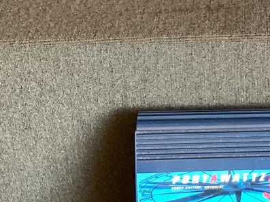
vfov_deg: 12.5
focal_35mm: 118
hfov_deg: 16.1
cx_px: 319
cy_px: 48
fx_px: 921
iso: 100
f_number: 2.4
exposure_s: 1/50
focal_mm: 3.3
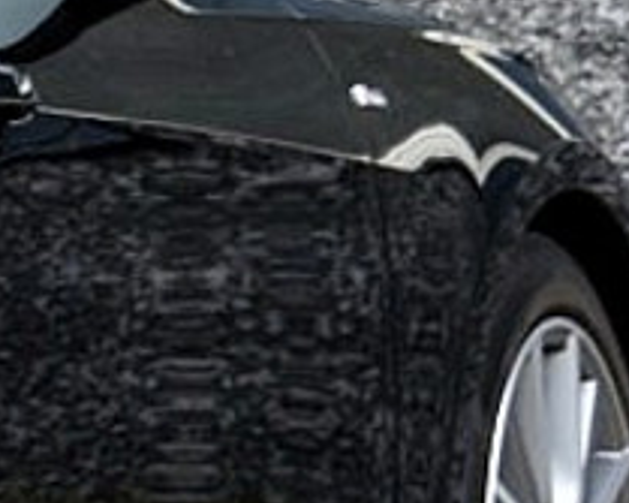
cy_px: 12
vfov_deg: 3.7
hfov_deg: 4.3
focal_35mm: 414
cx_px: -1836
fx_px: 7703
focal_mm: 32
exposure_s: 1/100
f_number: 9
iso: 400
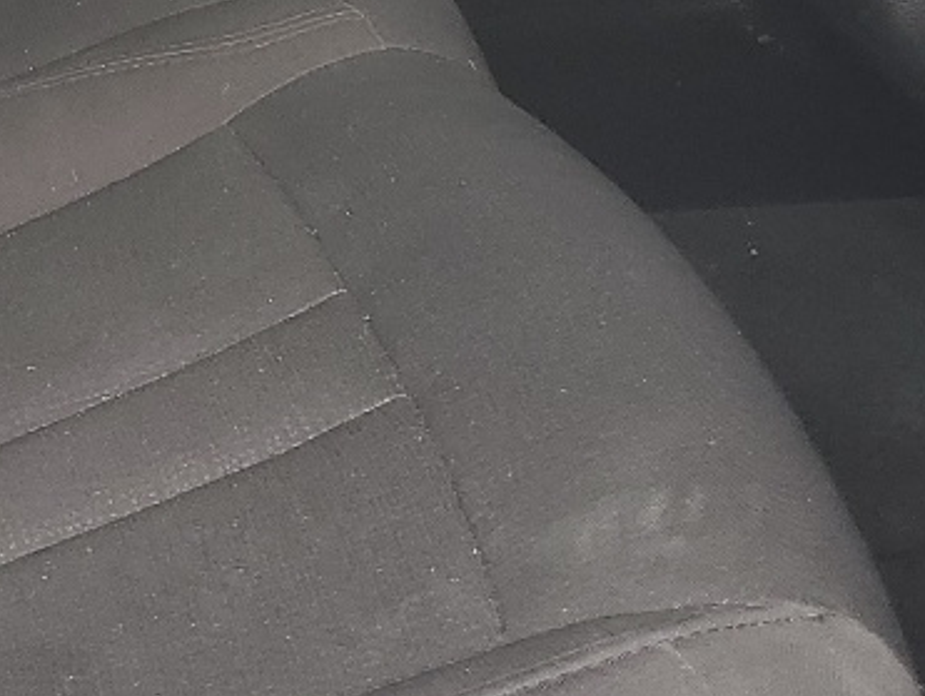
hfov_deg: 17.4
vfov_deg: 12.7
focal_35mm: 112
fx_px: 2996
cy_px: -284
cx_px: 142
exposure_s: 1/120
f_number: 1.5
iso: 52
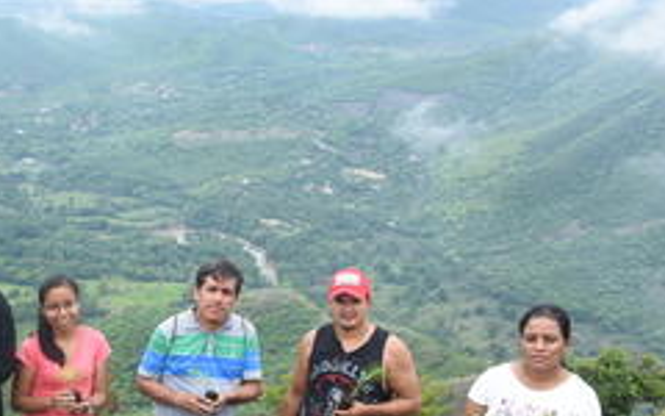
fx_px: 1269
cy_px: 394
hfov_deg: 27.7
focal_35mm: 70
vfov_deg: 18.2
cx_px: 6
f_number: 8
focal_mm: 22
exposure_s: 1/125
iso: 125
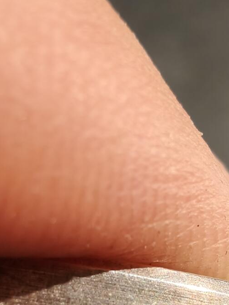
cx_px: 213
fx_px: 547
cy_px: 409
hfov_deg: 23.0
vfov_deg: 26.0
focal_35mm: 62
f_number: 2
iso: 250
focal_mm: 2.32
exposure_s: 1/77.5
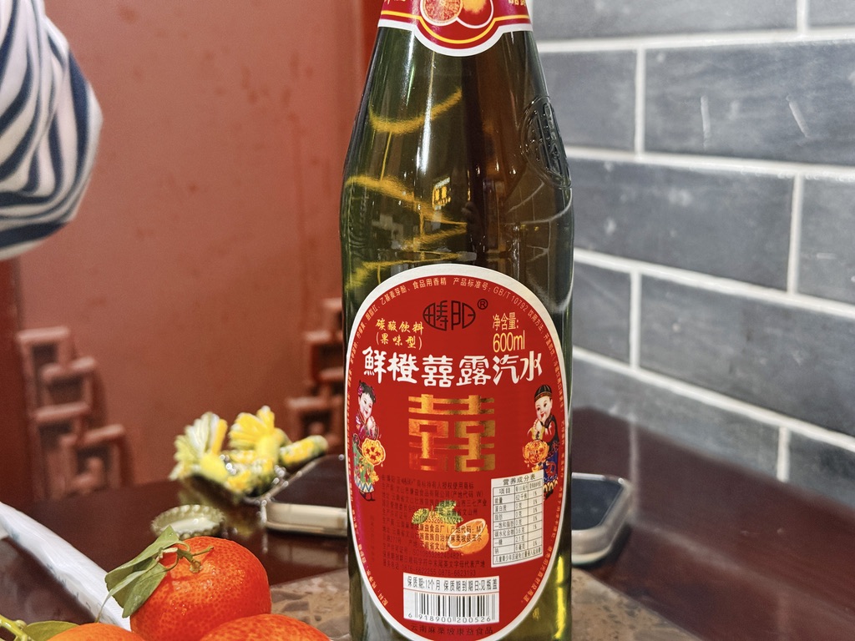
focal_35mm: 48
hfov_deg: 39.7
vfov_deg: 30.3
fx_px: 1186
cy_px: 320
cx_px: 428
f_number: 1.78
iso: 200
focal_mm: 6.76
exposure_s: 1/33
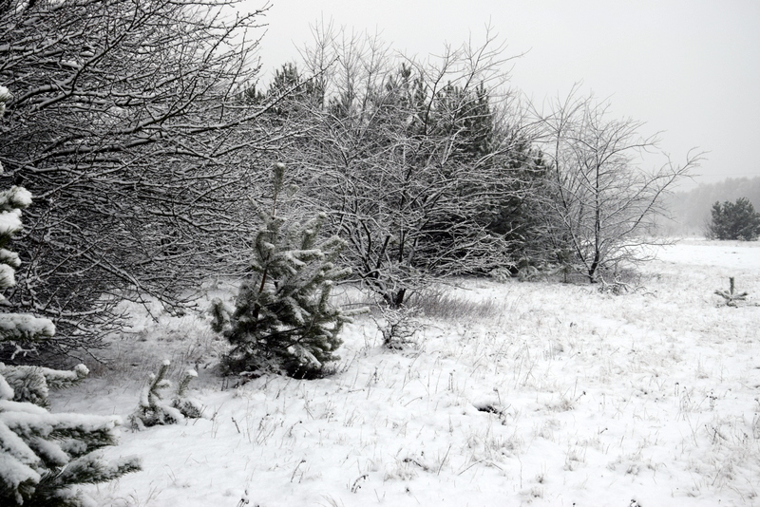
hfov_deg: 37.8
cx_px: 380
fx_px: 1109
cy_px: 254
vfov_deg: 25.8
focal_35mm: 52
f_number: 8
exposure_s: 1/160
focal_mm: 35
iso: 400
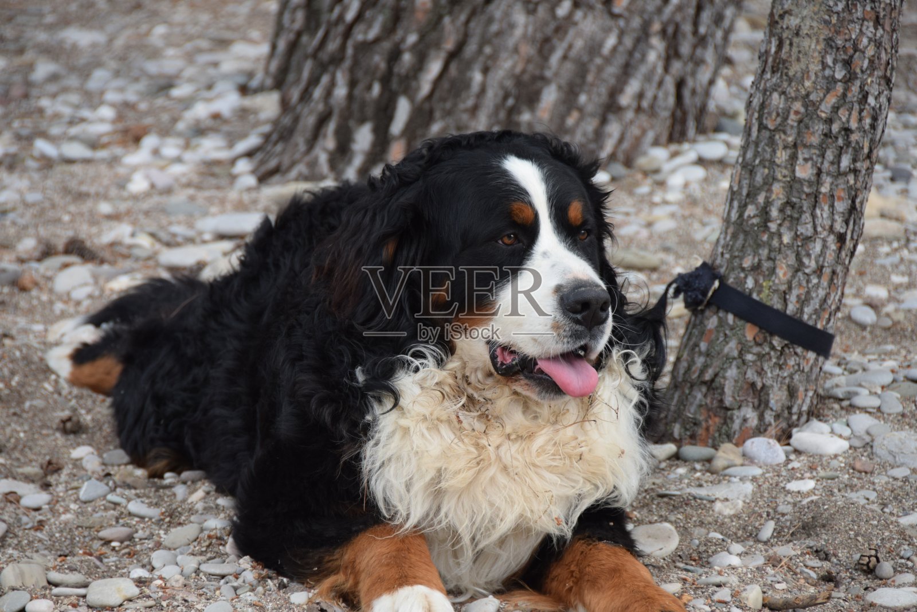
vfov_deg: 5.4
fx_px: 6496
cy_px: 306
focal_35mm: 255
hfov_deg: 8.1
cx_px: 458
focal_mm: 170
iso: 400
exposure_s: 1/250
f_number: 5.6
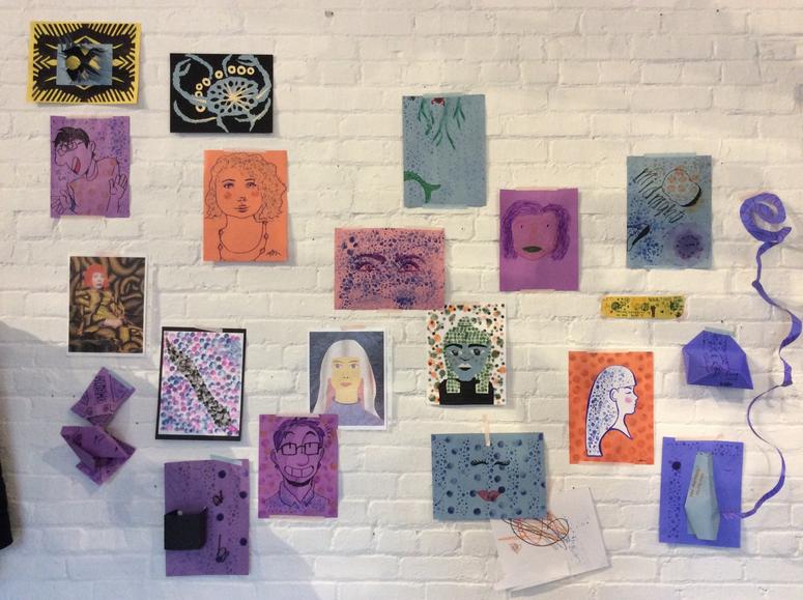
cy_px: 300
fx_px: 741
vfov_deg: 44.1
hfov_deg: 56.9
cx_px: 402
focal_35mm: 32
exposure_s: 1/24
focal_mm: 3.3
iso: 160
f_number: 2.4
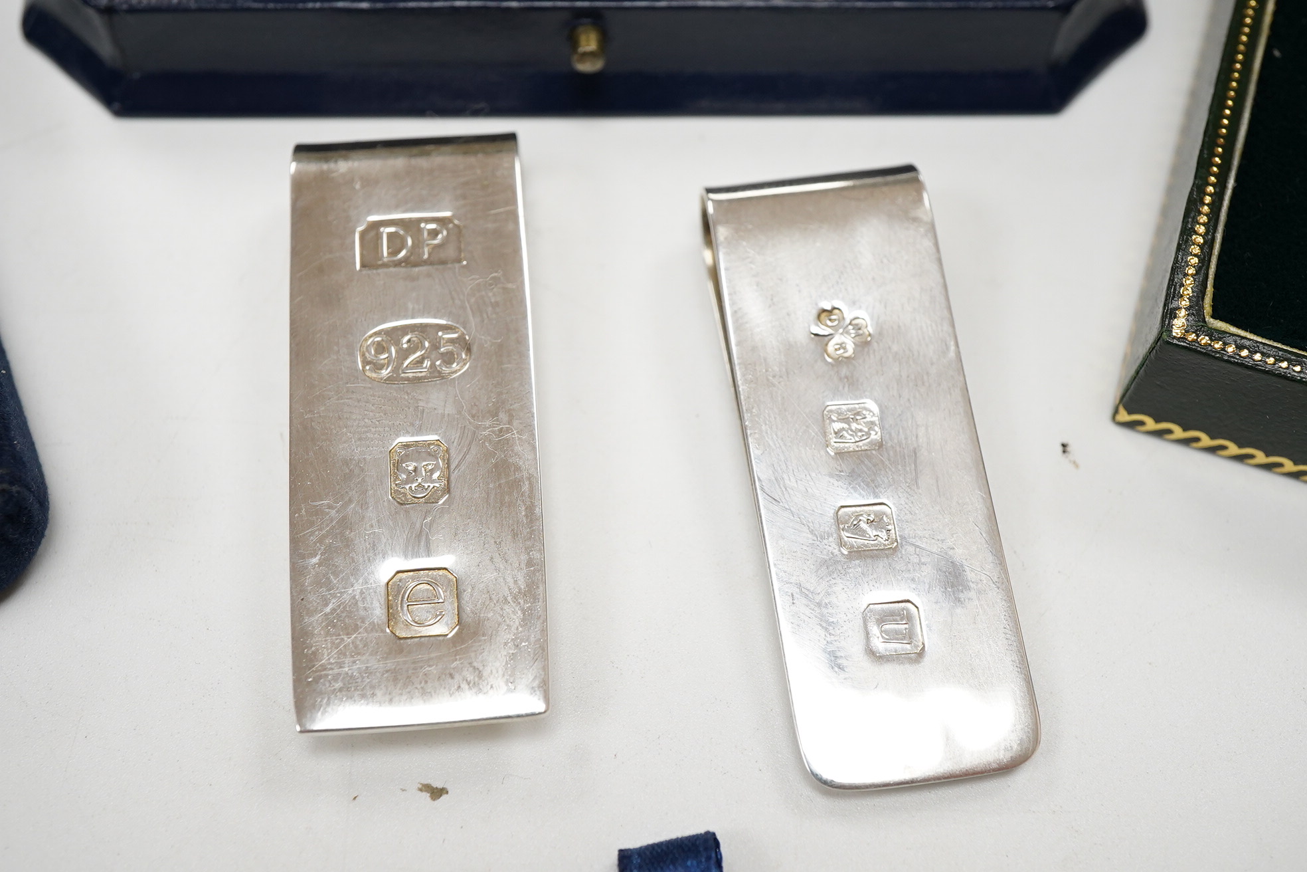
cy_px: 436
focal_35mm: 45
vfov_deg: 29.9
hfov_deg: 43.6
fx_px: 1634
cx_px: 654
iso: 1250
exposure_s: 1/125
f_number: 11
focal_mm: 30
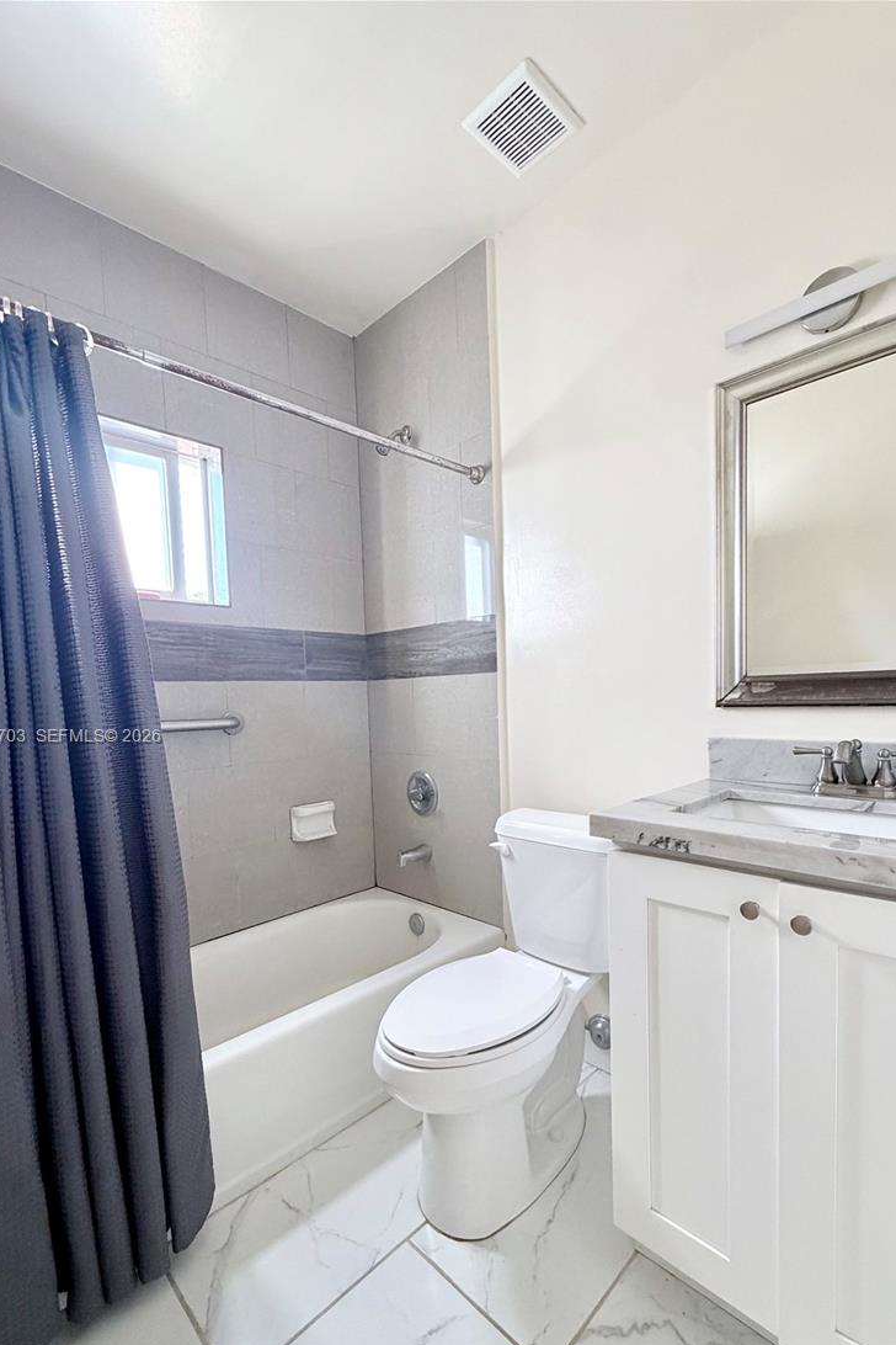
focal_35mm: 16
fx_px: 597
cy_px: 738
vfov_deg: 96.4
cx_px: 487
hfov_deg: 73.6
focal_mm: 2.22
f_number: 2.2
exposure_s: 1/60
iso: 400
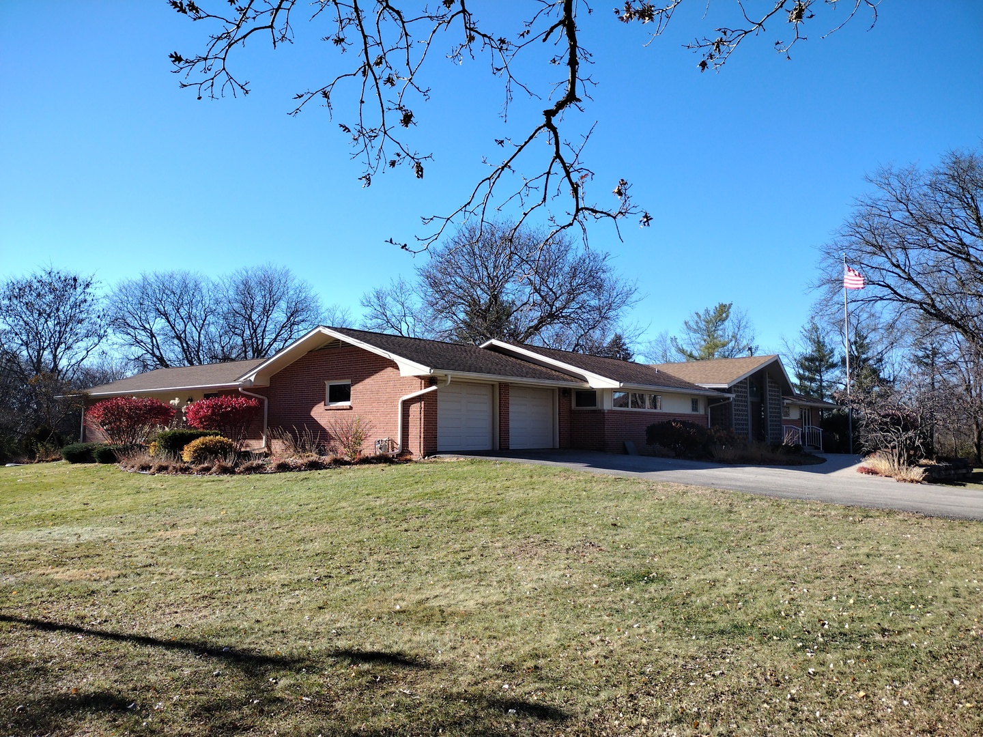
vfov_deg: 51.4
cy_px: 368
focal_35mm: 27
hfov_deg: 65.3
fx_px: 767
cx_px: 492
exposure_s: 1/1282
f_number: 1.7
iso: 100
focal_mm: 4.71
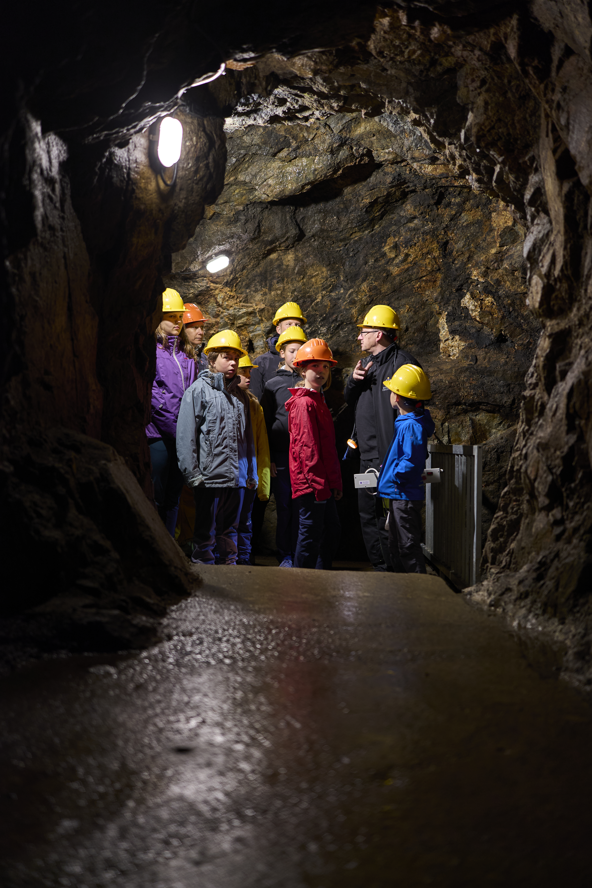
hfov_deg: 37.9
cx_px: 296
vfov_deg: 54.4
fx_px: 863
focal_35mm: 35
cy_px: 444
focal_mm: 35
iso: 500
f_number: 2
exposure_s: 1/100
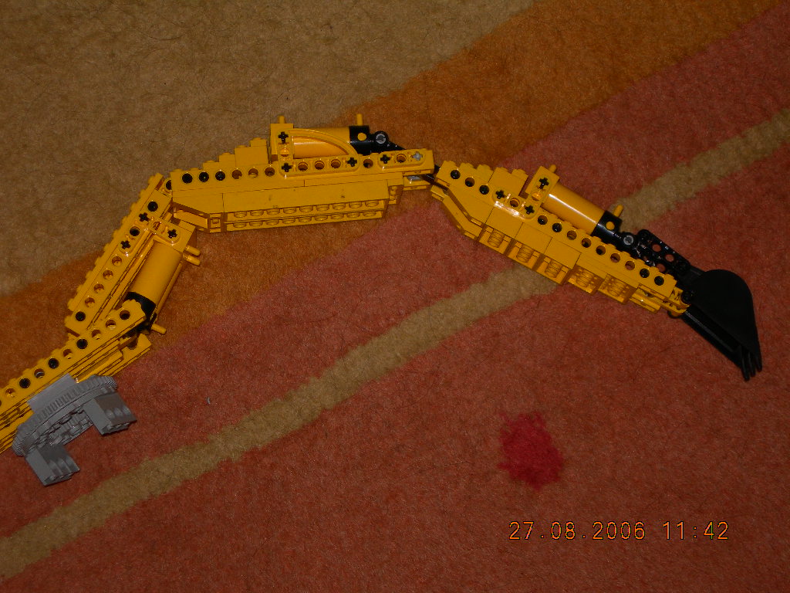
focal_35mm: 114
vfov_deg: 13.0
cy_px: 296
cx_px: 395
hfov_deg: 17.3
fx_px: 2602
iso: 50
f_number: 4.9
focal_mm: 23.4
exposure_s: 1/60.1
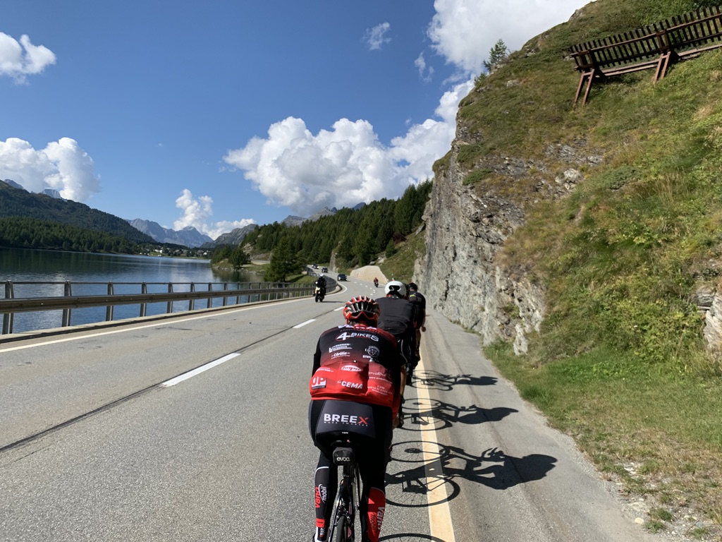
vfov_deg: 53.1
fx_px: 542
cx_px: 361
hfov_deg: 67.3
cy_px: 271
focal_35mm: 26
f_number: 1.8
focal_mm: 4.25
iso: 25
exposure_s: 1/2681
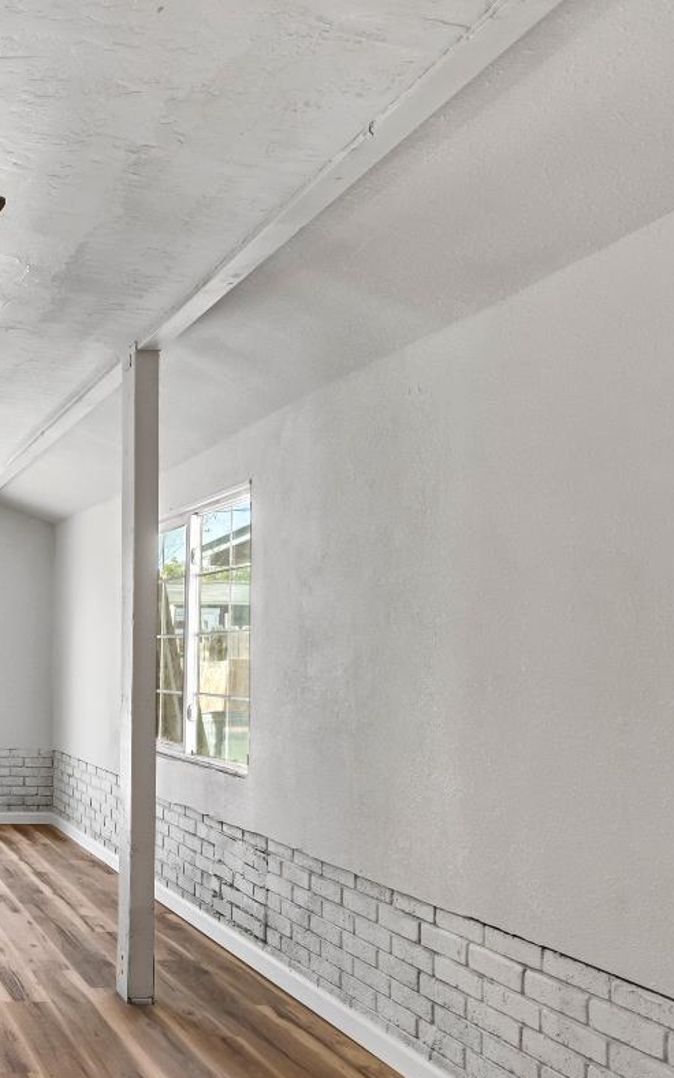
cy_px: 650
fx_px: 940
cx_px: -184
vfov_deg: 59.2
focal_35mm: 32
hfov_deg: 31.3
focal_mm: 11
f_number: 8
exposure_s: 1/40
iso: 320
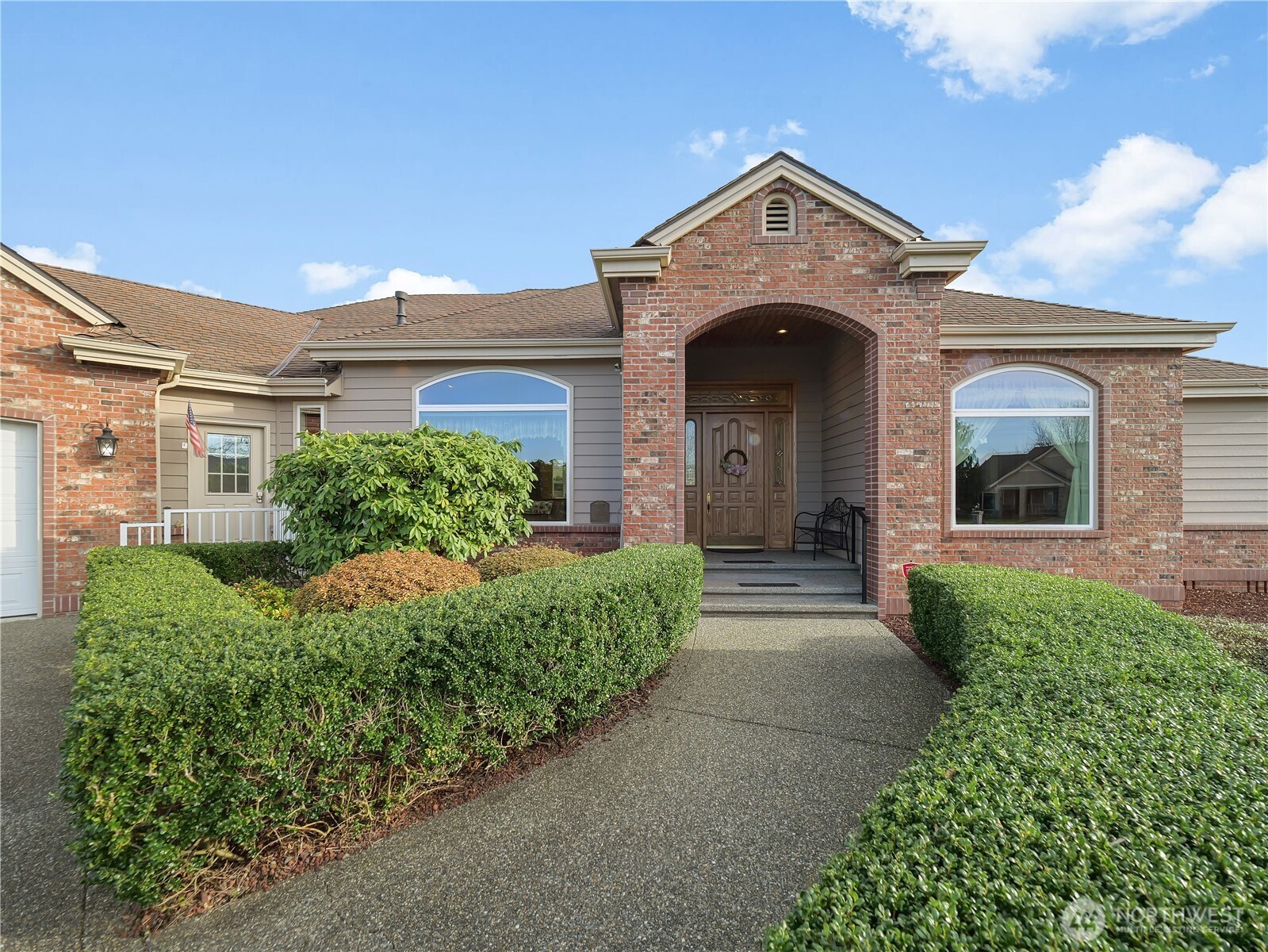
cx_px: 634
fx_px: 513
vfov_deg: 85.7
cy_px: 476
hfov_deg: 102.1
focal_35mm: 14
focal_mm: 7
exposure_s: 1/125
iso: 100
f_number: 4
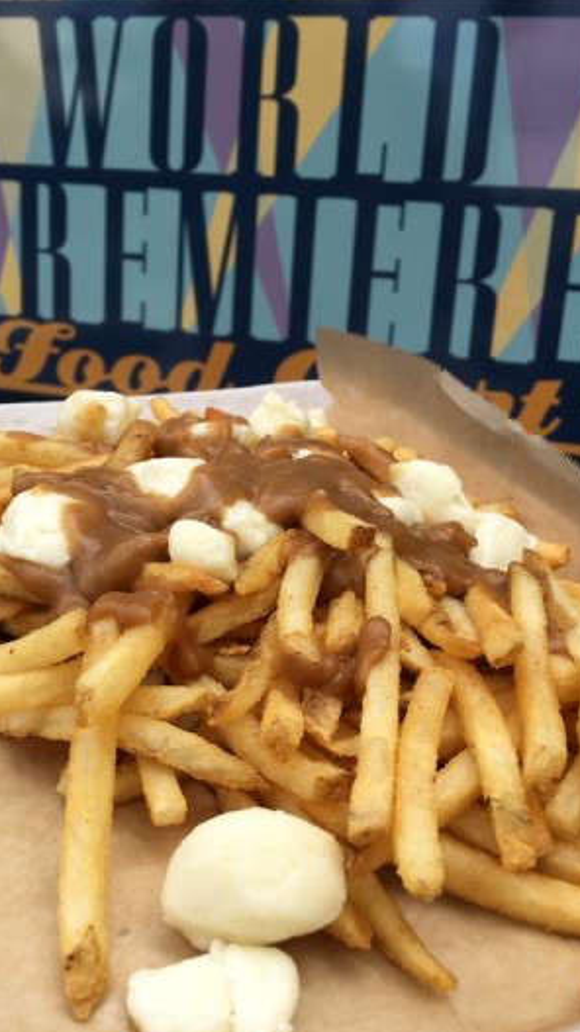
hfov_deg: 32.8
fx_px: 985
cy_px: 537
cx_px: 278
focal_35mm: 36
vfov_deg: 55.3
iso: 25
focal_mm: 4.15
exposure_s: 1/646
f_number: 2.2
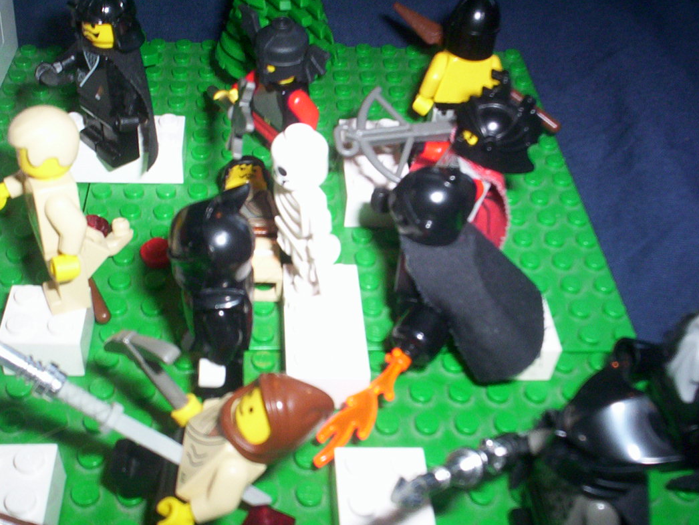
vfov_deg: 33.6
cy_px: 278
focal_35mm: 43
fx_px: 868
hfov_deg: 43.8
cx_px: 331
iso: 140
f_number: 4.5
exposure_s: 1/60
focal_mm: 4.99
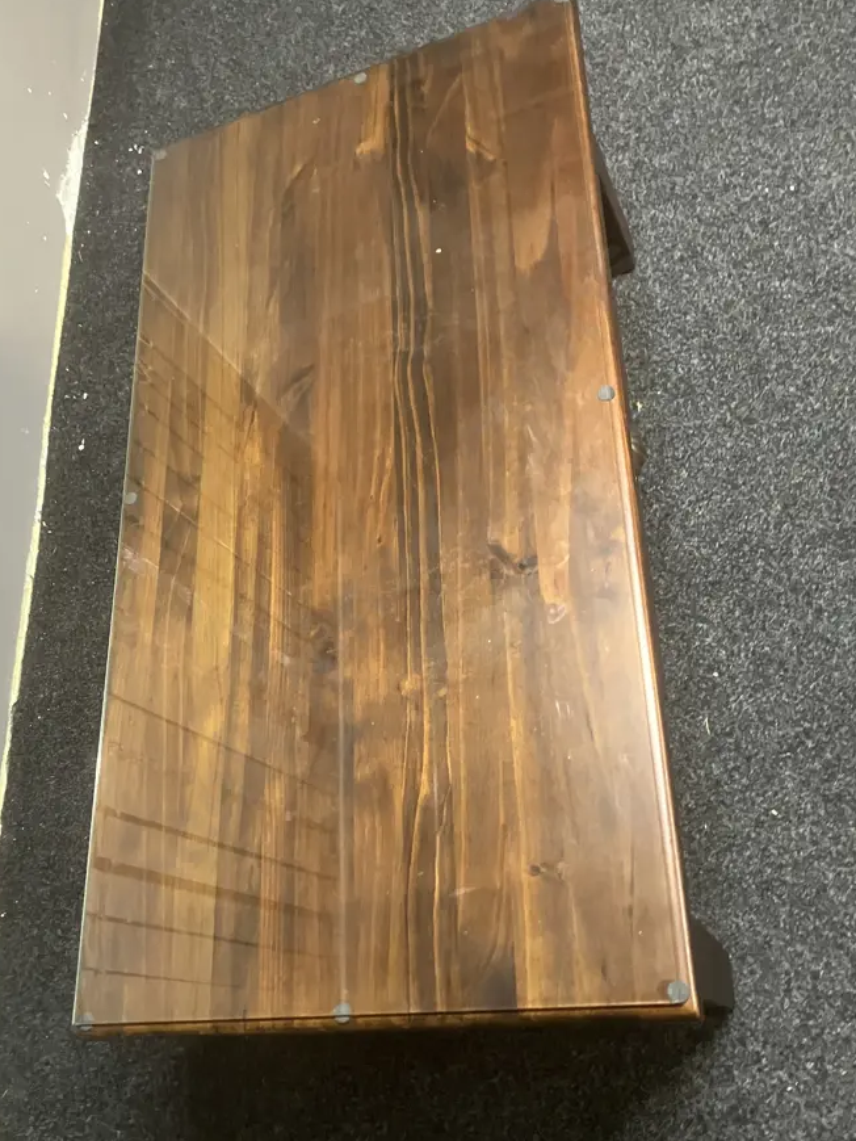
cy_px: 584
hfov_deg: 42.9
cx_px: 381
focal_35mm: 33
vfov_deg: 55.3
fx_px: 1088
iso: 400
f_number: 1.8
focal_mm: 3.99
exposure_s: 1/25
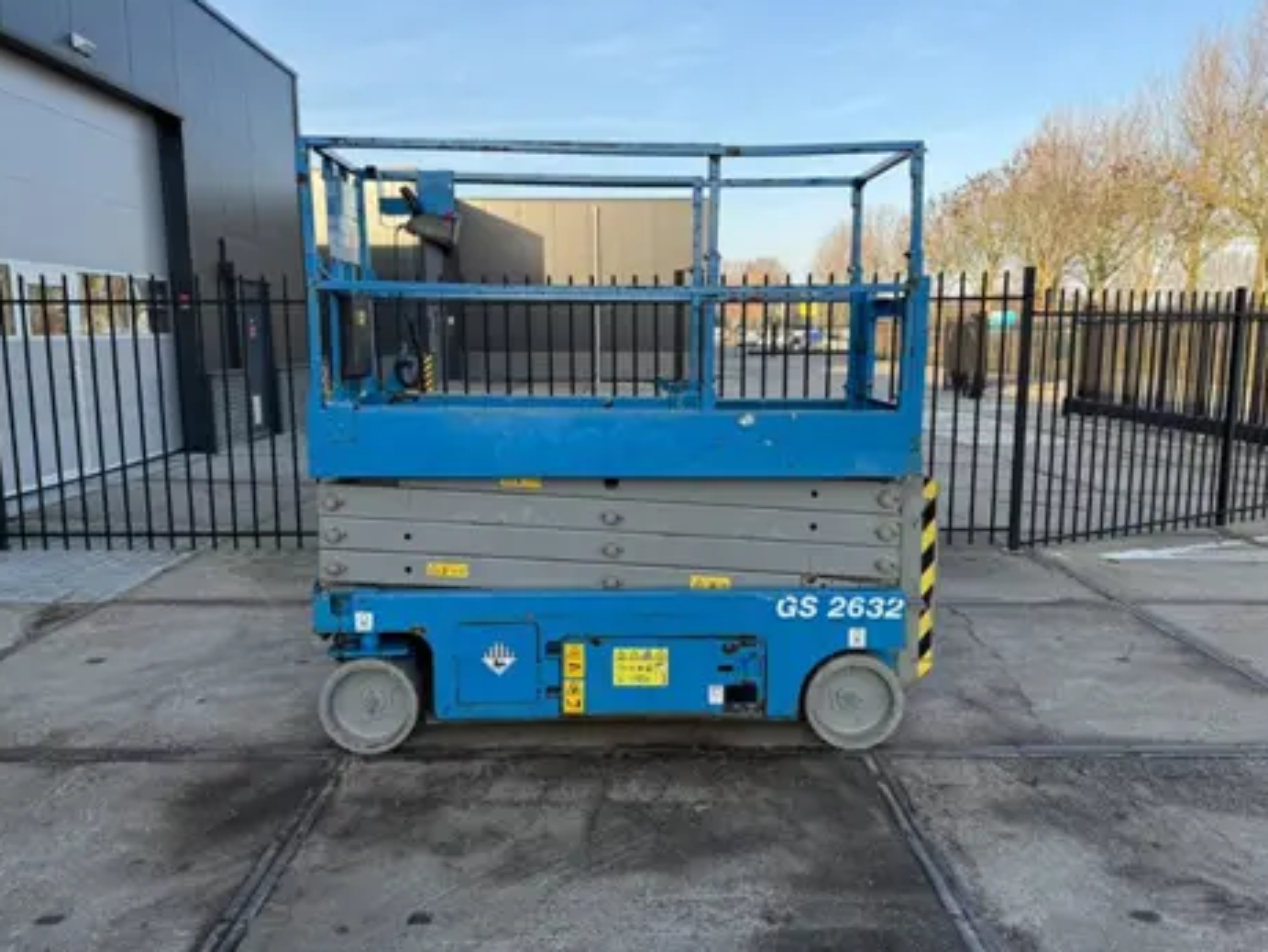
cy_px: 468
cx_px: 635
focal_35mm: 25
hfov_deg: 69.4
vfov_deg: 54.9
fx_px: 916
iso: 100
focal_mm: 6.76
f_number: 1.78
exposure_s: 1/1106
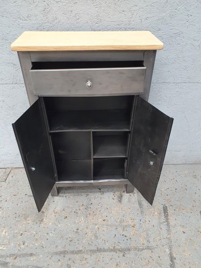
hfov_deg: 53.1
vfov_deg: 67.3
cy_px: 134
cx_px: 100
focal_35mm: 26
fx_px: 201
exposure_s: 1/40
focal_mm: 4.32
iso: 200
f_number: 2.4
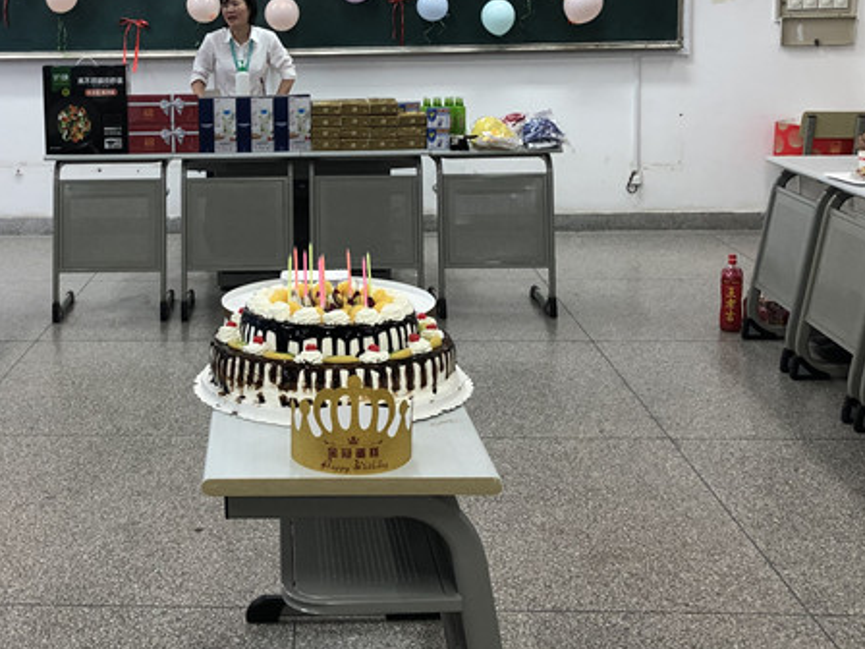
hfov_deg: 37.6
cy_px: 183
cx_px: 259
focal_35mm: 50
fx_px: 1249
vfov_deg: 28.8
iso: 40
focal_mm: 3.99
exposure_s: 1/20
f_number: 1.8
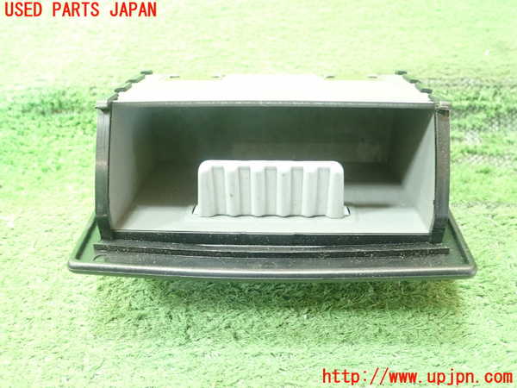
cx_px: 258
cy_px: 194
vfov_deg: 46.8
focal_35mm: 30
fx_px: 448
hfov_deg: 60.0
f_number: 2.3
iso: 800
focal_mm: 5.5
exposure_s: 1/60
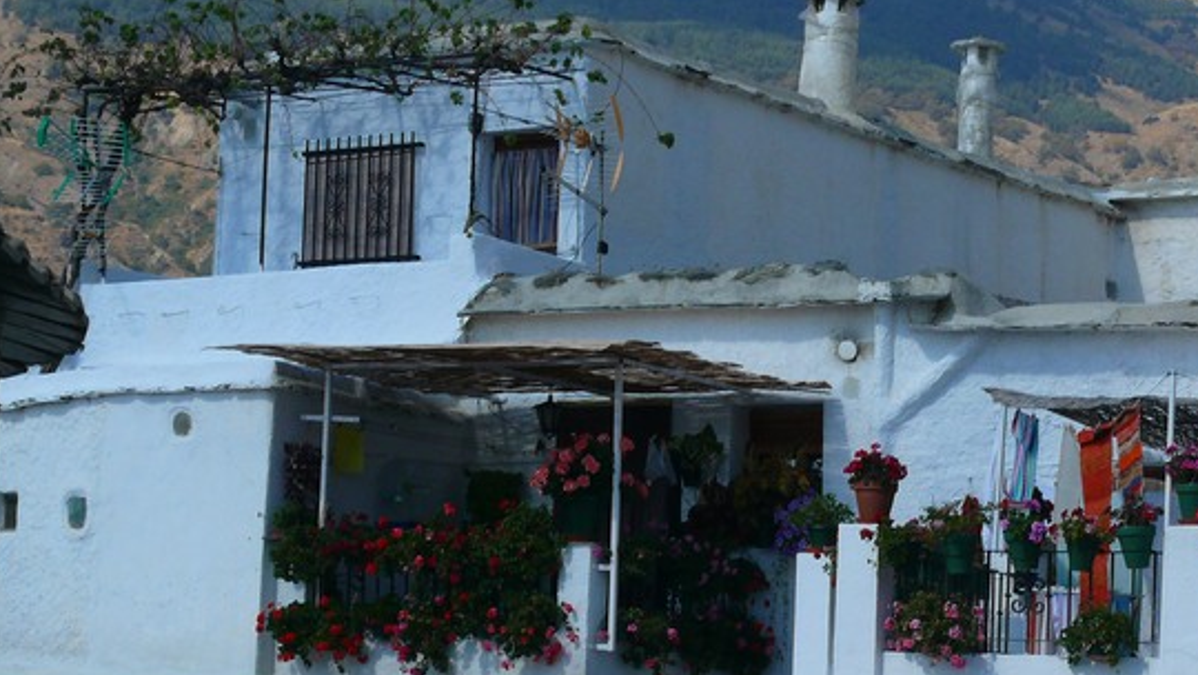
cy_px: 613
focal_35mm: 112
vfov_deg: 10.8
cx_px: 821
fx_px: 3559
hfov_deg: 19.0
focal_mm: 15.6
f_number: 5.6
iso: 100
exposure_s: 1/200
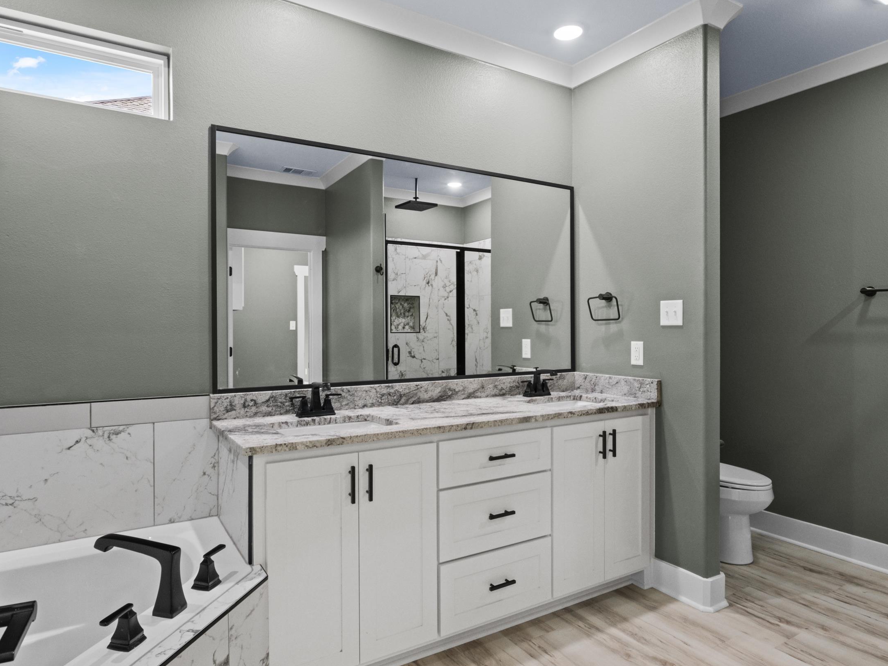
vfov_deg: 66.0
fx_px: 513
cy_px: 340
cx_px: 440
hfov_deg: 81.7
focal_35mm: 20
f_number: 9
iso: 800
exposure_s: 1/3
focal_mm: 12
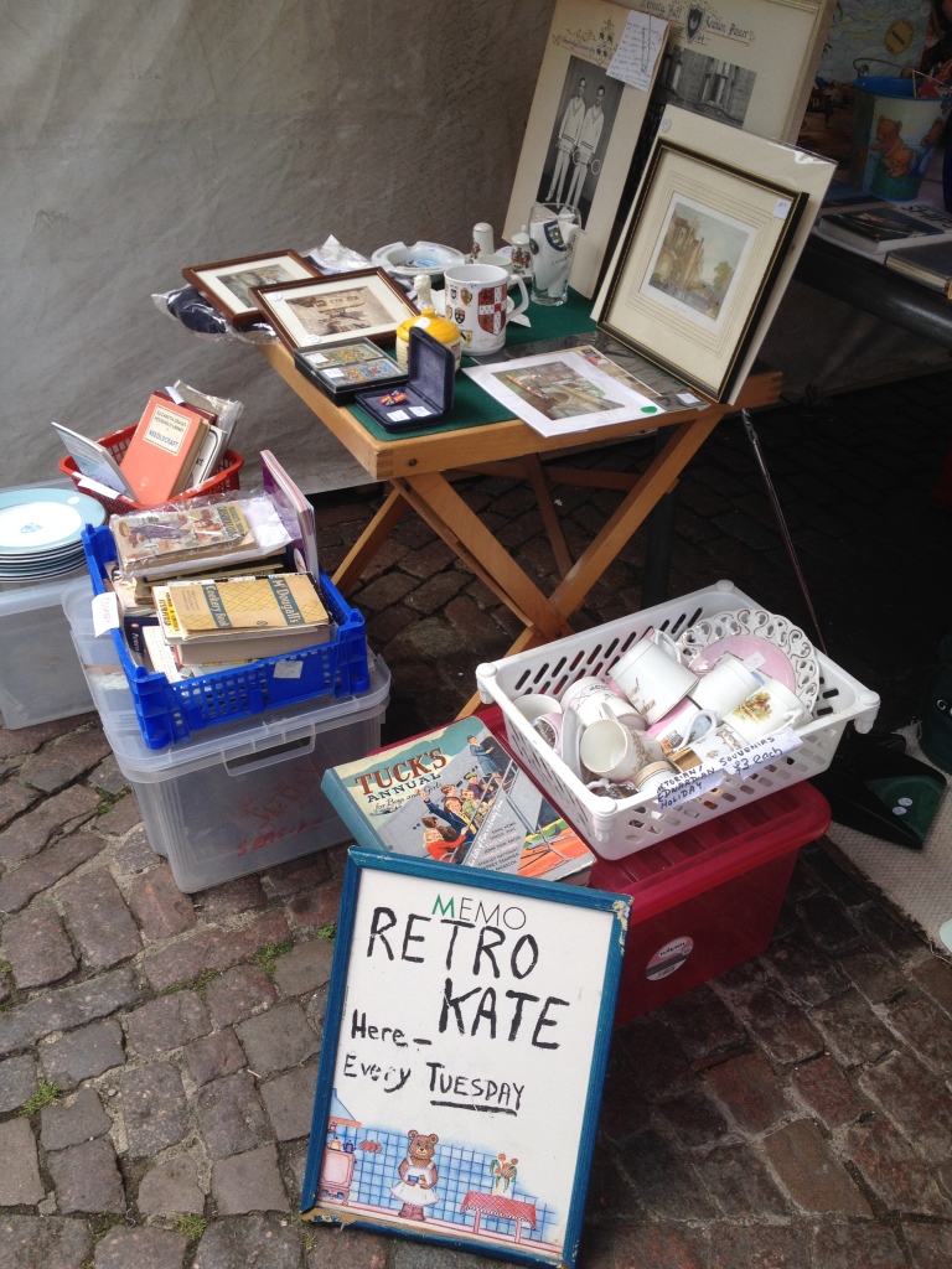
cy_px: 634
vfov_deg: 52.6
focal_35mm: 35
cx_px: 476
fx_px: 1283
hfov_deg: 40.7
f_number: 2.4
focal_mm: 4.28
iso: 50
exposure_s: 1/673
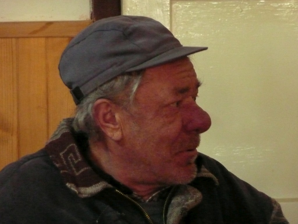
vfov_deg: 5.6
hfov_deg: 7.5
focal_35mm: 264
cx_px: 149
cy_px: 112
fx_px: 2273
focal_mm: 43.3
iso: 1250
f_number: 4.9
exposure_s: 1/30
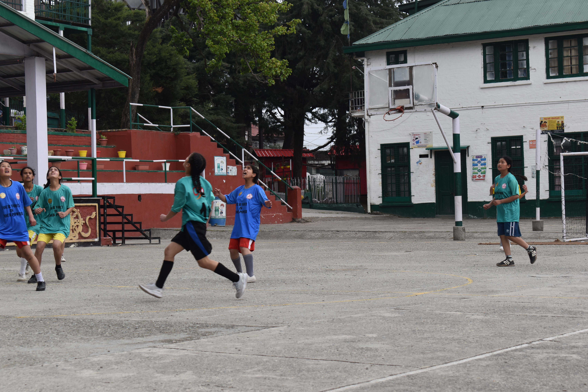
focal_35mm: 78
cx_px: 294
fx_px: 1274
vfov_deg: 17.5
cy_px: 196
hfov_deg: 26.0
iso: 200
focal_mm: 52
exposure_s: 1/250
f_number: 8
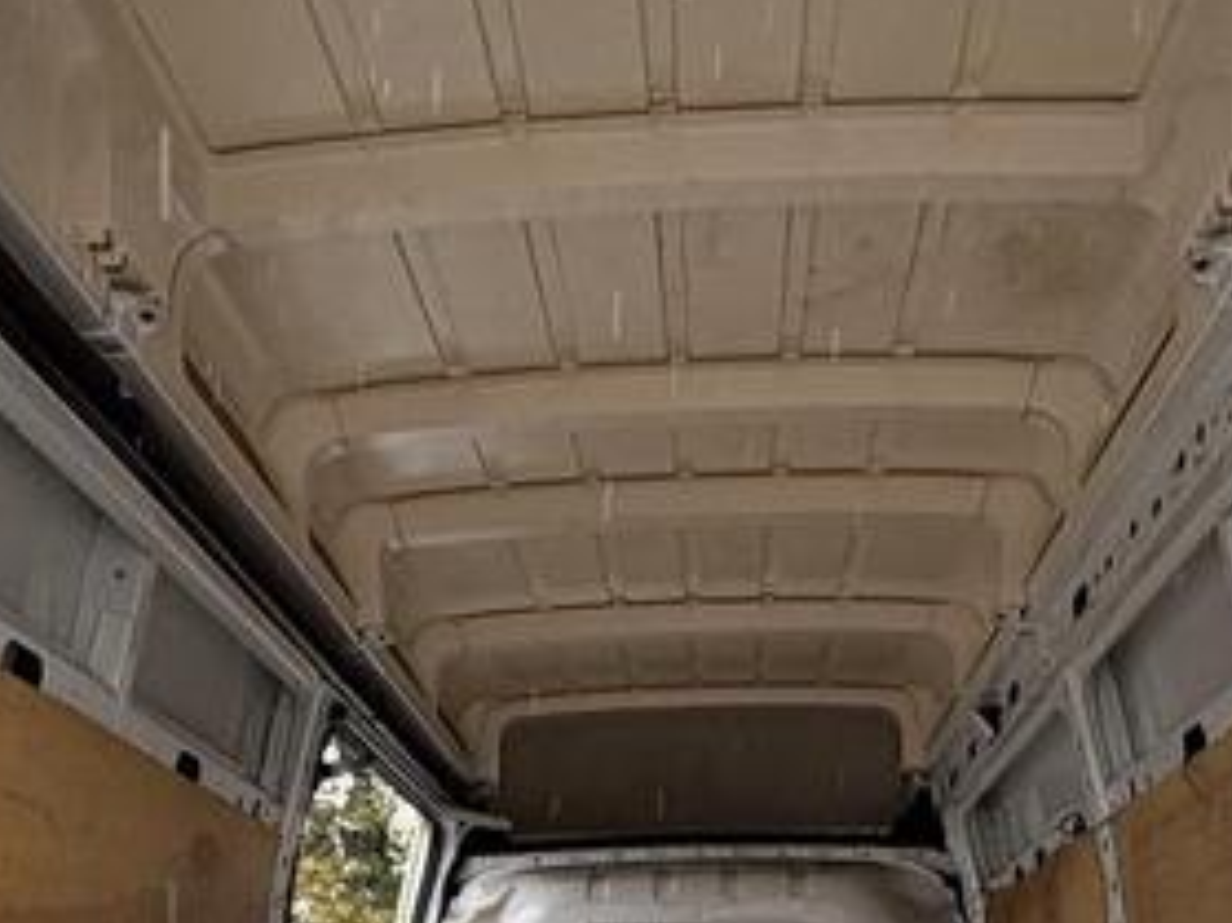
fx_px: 1601
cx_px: 596
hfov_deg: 42.1
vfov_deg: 25.6
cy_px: 1316
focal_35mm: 45
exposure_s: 1/99
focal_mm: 2.22
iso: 40
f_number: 2.2
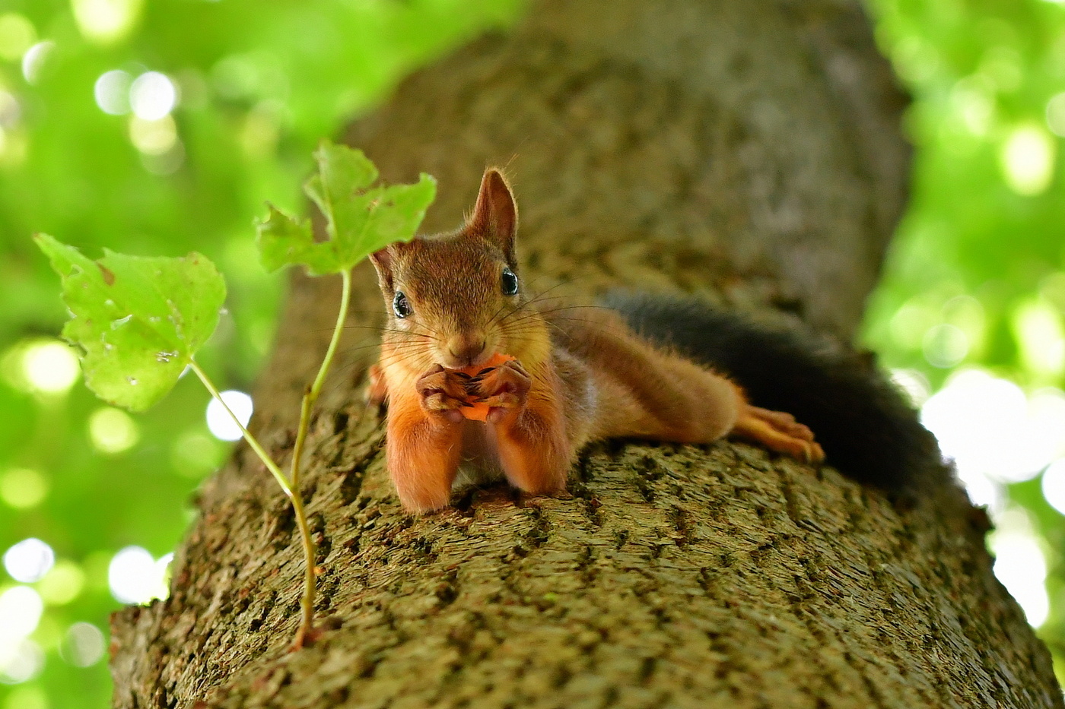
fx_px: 3993
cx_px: 532
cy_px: 354
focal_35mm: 135
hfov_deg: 15.2
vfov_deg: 10.2
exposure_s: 1/60
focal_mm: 90
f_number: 5.6
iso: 800
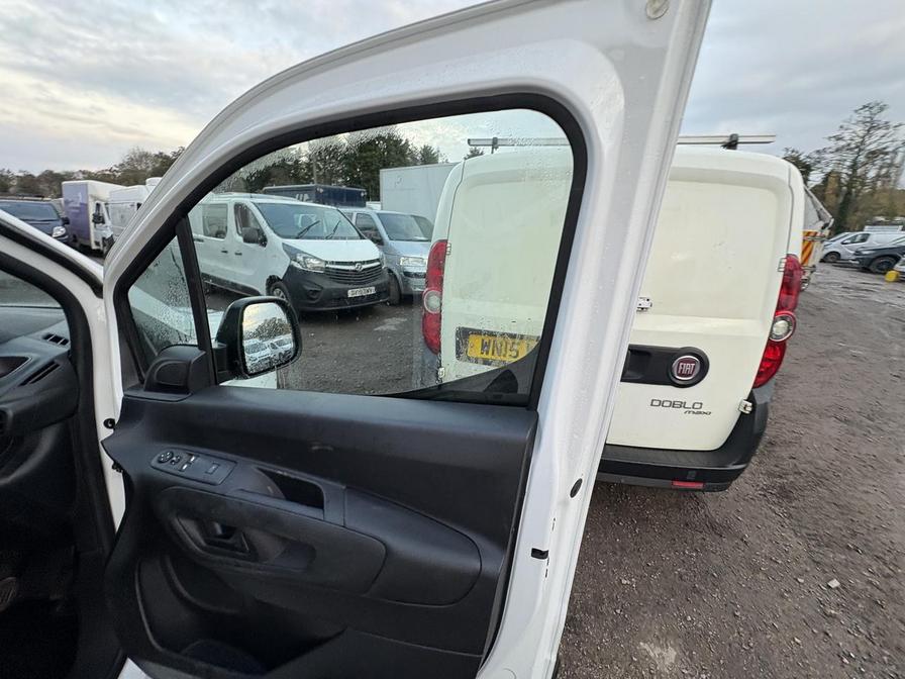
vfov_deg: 85.7
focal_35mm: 14
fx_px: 366
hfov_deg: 102.1
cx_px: 452
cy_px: 340
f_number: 2.2
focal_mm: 2.22
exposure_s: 1/99
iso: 50
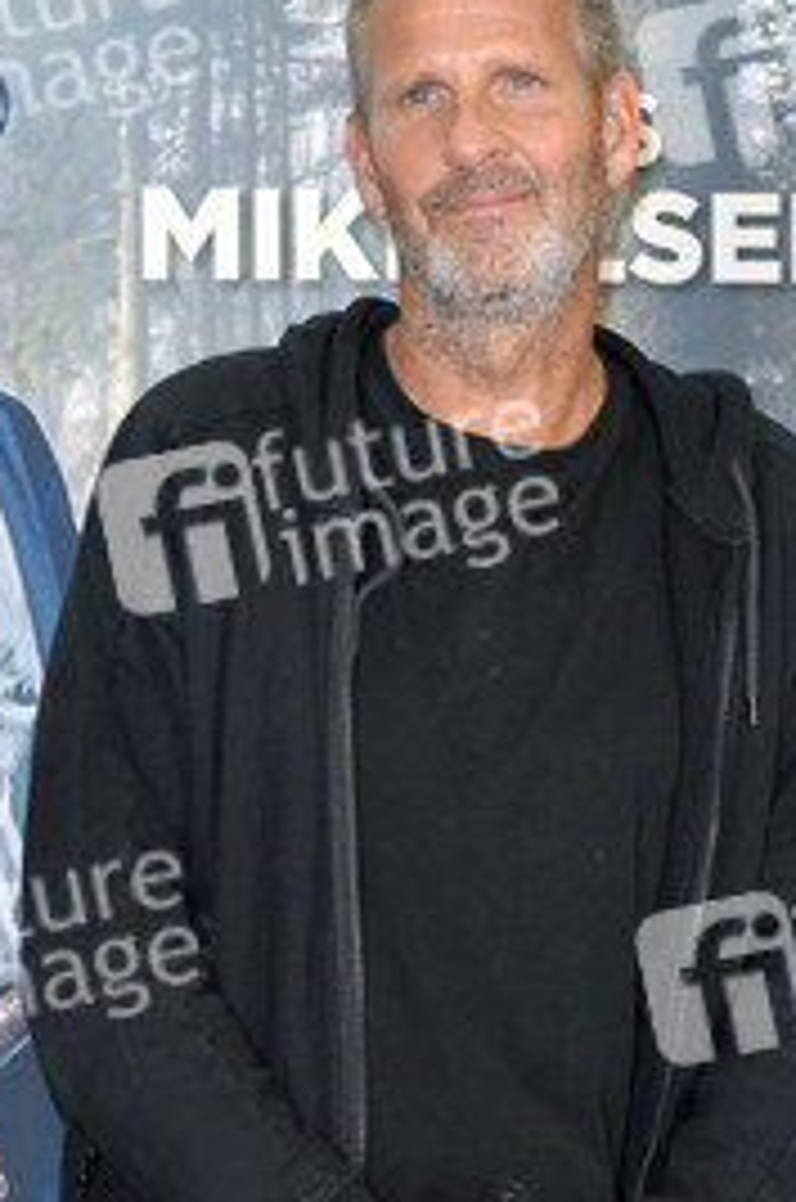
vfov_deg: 21.9
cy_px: 734
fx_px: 3096
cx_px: 459
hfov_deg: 14.6
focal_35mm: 93
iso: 1600
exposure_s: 1/250
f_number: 6.3
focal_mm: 62
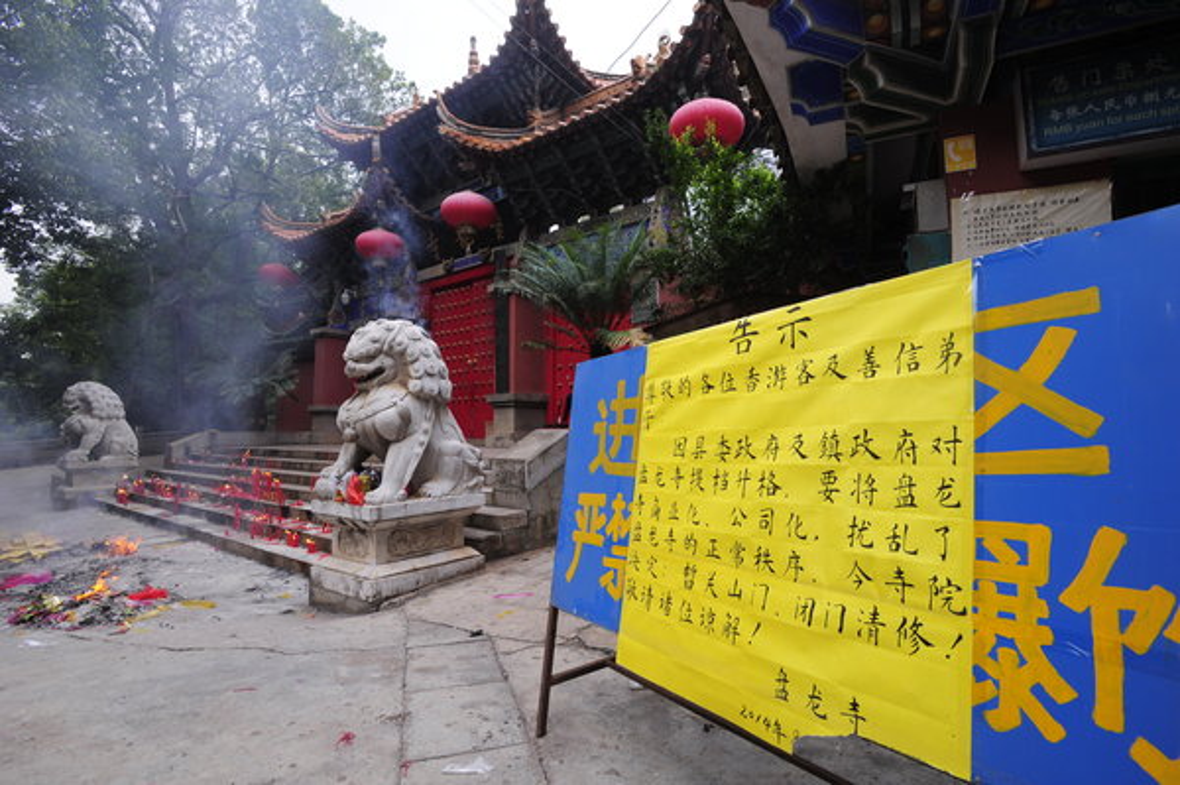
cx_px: 590
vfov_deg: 70.3
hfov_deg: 93.3
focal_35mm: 17
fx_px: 557
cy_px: 392
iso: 500
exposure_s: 1/160
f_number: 10
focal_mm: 17
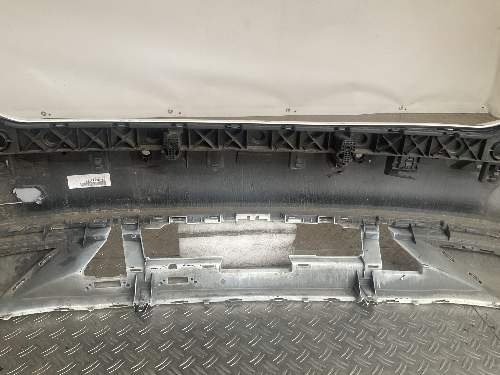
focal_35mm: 29
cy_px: 188
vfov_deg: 48.2
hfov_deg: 61.7
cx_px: 250
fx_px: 419
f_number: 1.8
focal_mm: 3
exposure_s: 1/100
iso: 50
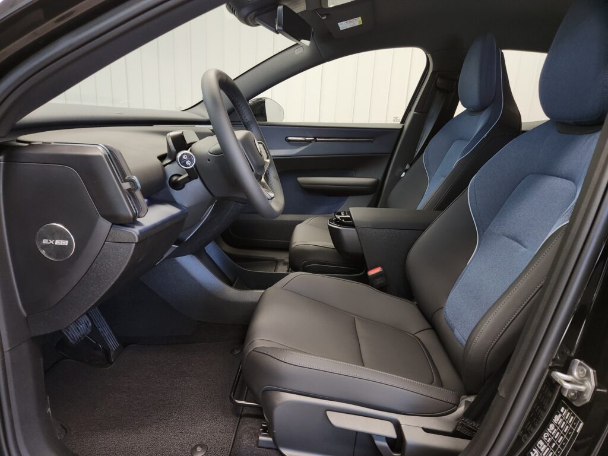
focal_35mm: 23
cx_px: 304
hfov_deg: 73.9
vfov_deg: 58.9
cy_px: 228
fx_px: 404
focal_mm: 5.4
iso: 320
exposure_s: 1/100
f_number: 1.8
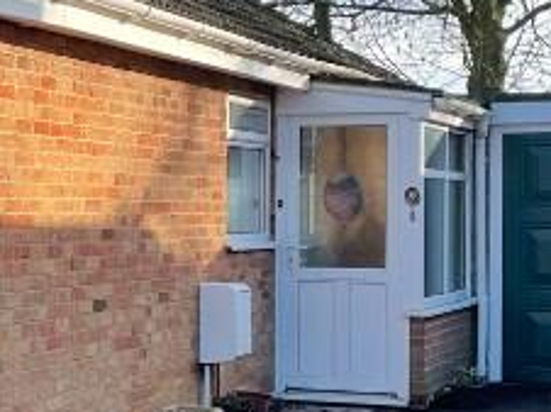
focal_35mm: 118
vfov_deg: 12.5
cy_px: 254
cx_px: -200
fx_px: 1876
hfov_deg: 15.7
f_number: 1.6
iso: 32
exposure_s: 1/888
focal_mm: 4.2
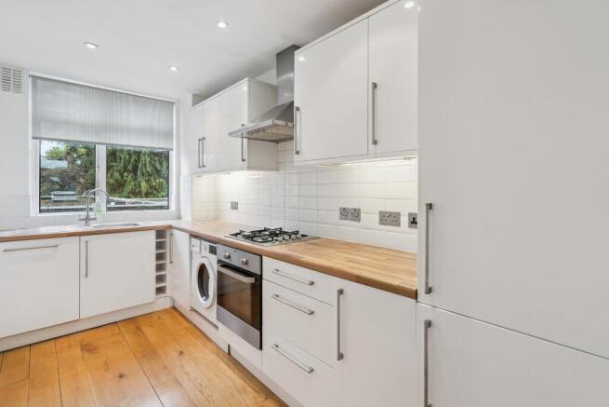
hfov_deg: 96.7
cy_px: 204
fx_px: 271
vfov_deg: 73.8
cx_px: 304
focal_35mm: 16
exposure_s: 1/50
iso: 320
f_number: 5.6
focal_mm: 16
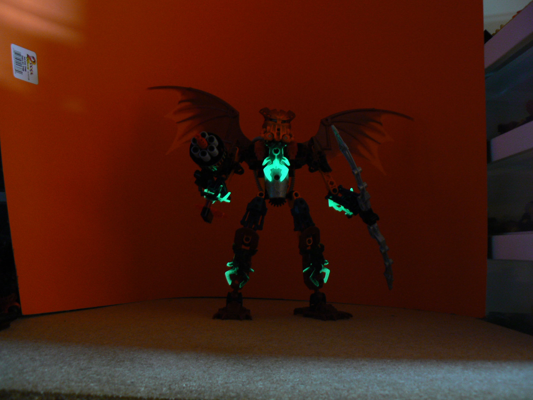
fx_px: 554
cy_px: 200
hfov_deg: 51.4
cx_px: 266
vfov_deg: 39.7
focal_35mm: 36
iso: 100
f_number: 2.8
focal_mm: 6
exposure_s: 8
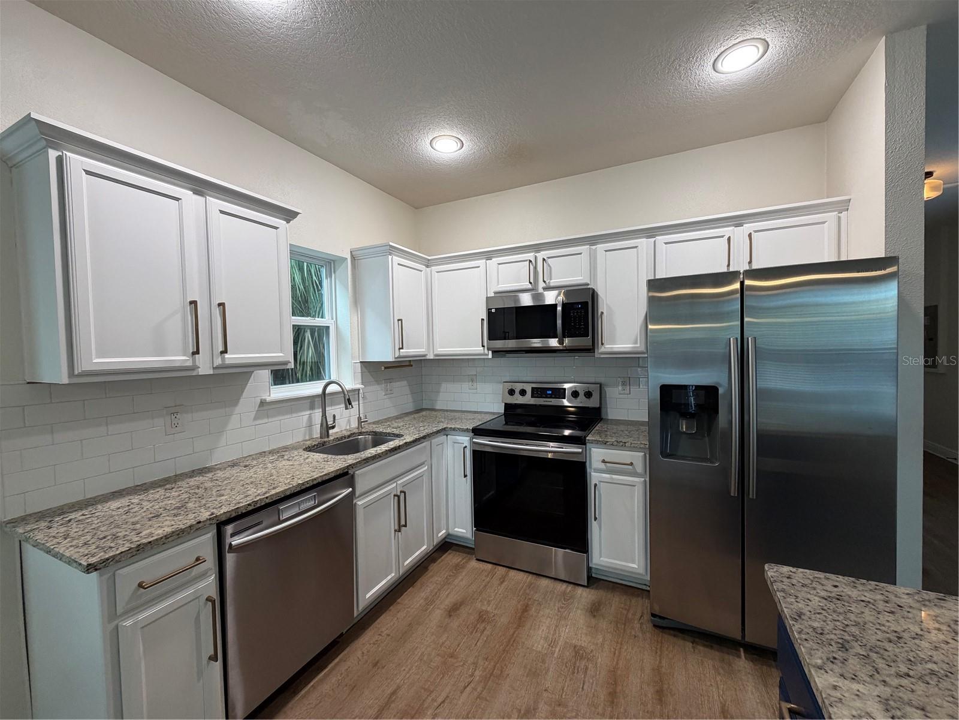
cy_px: 360
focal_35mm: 14
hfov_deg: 102.1
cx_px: 480
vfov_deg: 85.7
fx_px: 388
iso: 250
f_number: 2.2
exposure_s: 1/120
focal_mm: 2.22
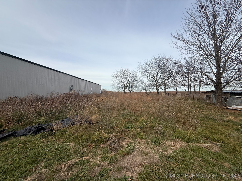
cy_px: 90
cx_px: 121
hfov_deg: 102.1
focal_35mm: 14
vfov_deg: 85.7
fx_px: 98
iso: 50
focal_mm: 2.22
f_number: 2.2
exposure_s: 1/1339
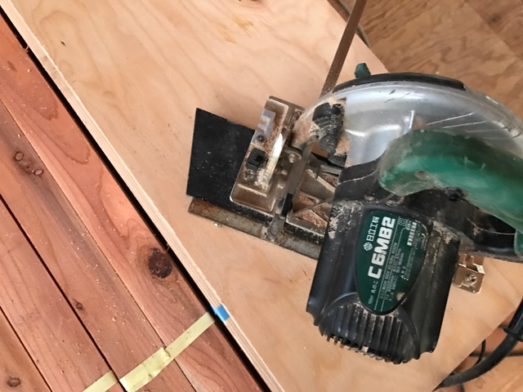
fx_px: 423
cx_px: 262
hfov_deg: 63.4
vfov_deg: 49.7
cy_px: 196
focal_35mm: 28
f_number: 1.8
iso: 100
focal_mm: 3.99
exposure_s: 1/5
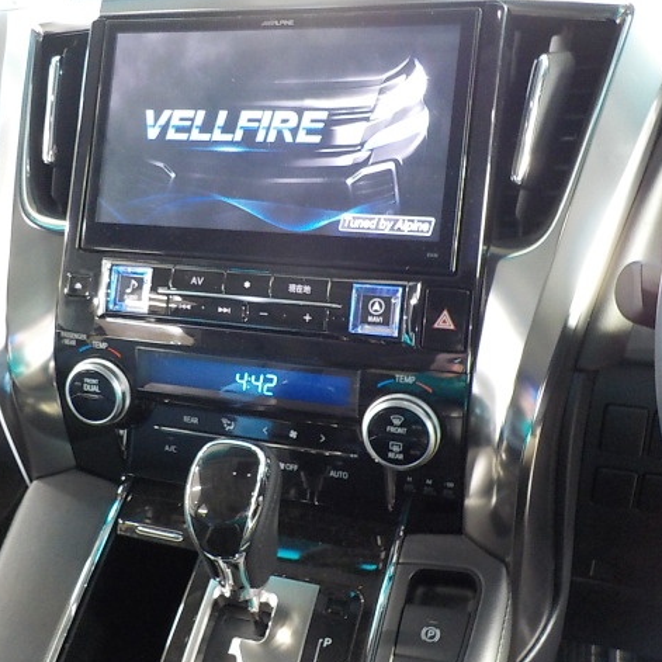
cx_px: 266
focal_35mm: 36
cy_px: 332
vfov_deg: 46.0
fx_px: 779
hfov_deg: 45.8
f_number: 3.3
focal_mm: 4.1
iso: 400
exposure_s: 1/20
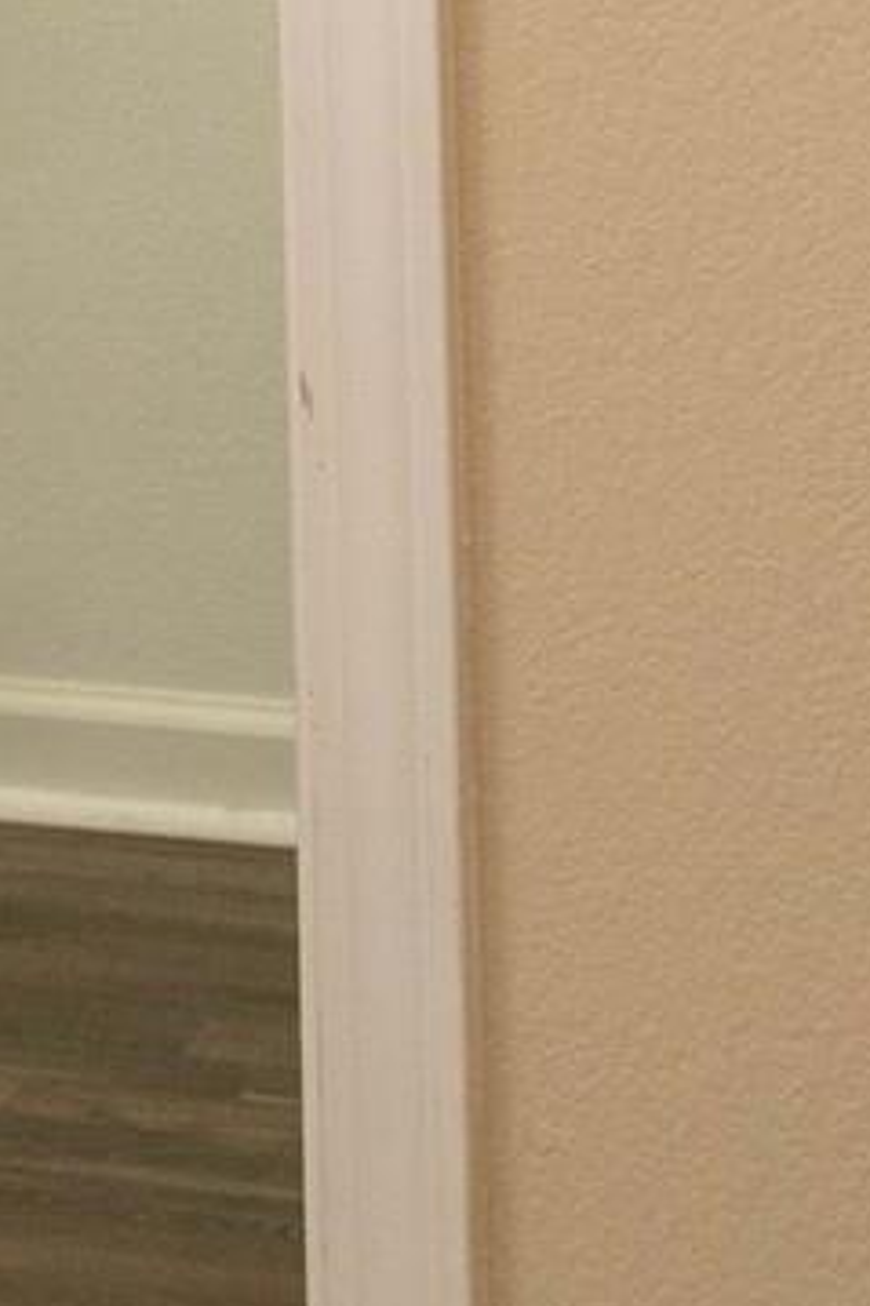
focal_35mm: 154
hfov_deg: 8.2
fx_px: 5587
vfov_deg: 12.3
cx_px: -1259
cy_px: -997
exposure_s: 1/160
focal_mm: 24
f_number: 3.5
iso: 1600
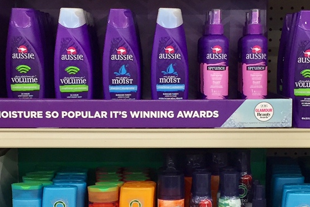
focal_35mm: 88
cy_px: 191
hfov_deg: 23.1
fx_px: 758
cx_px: 167
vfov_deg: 15.3
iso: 80
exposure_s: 1/30
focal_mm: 4.15
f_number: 2.2
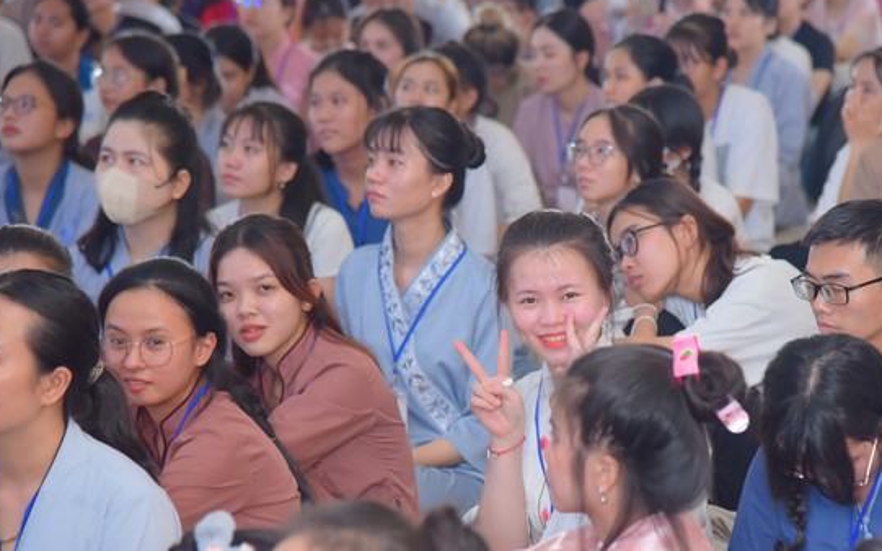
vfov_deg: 8.9
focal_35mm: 147
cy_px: 343
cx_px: 505
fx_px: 3533
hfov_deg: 14.2
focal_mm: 120
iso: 800
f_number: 5
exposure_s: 1/100
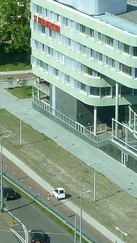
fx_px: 962
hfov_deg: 8.1
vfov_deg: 14.4
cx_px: 64
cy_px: 97
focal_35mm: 149
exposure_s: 1/250
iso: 80
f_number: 4
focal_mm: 7.9
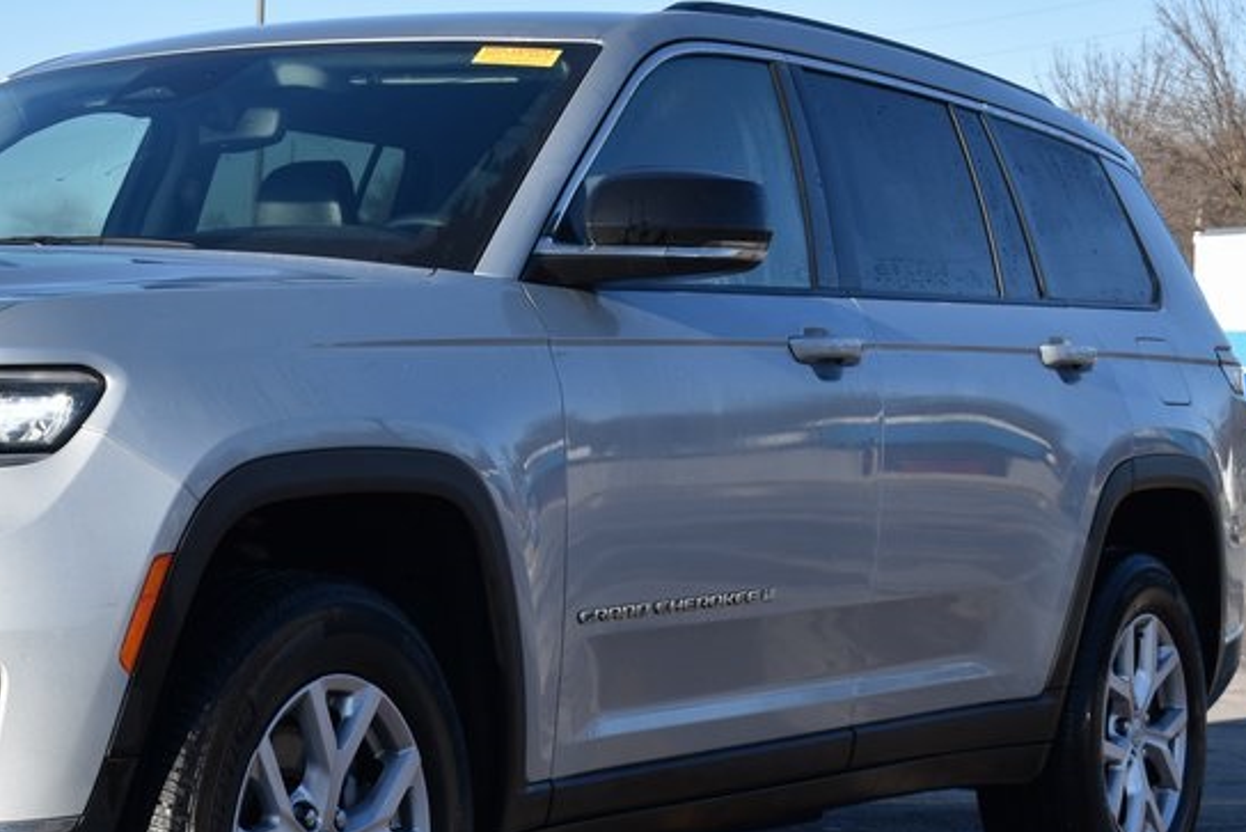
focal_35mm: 96
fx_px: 3323
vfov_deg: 14.3
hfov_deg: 20.9
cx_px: 181
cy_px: 487
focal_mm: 34
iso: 200
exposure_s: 1/320
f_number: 9
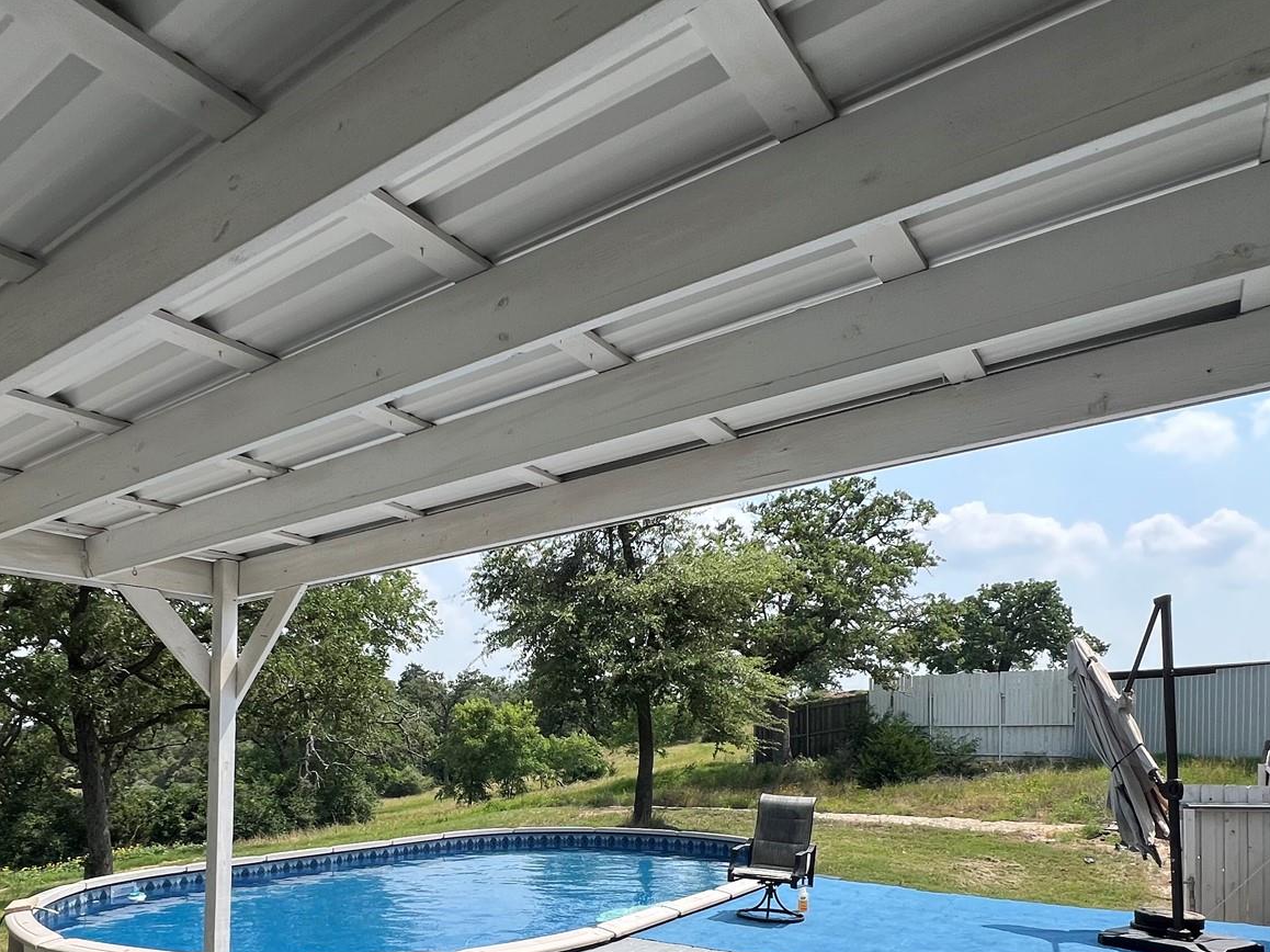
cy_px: 733
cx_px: 508
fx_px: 844
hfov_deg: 73.1
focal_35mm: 23
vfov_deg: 55.5
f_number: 1.8
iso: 32
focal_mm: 1.57
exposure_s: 1/1429
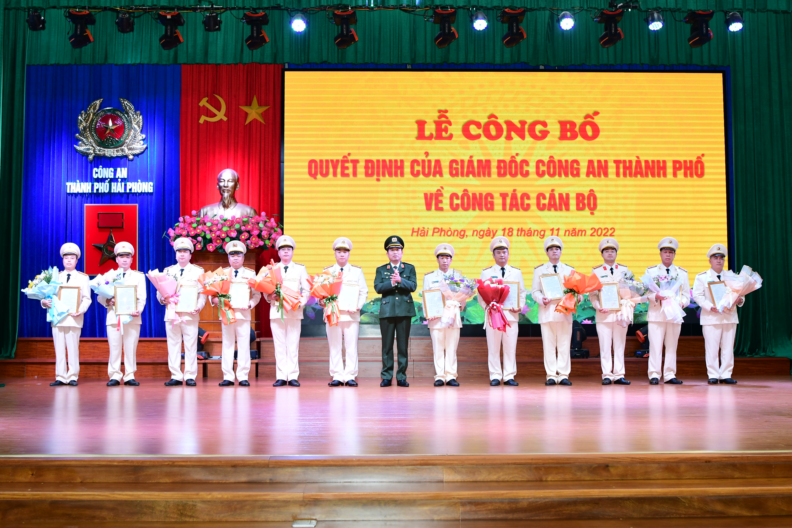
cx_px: 396
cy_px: 264
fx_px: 957
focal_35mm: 44
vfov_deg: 30.8
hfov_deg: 45.0
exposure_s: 1/200
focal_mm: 29
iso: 640
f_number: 3.2
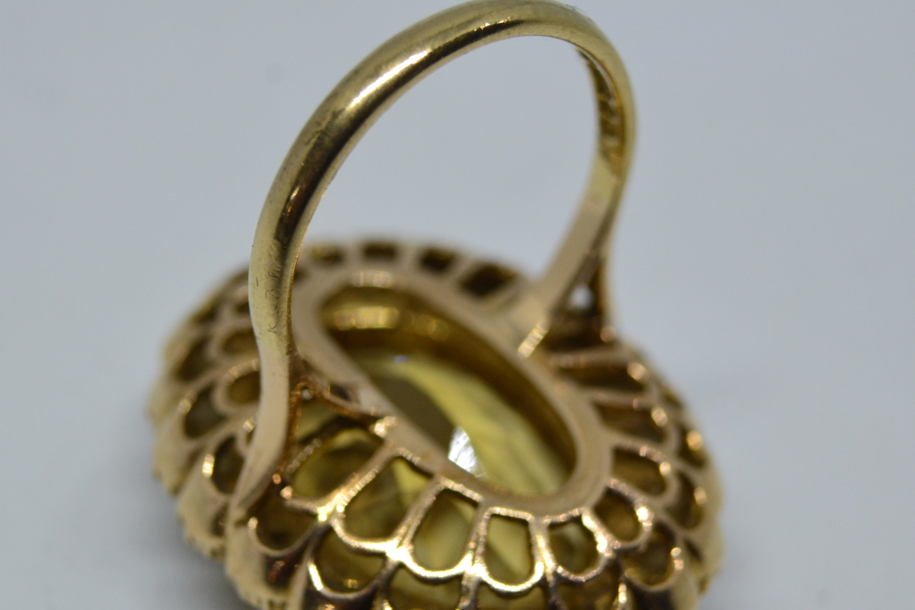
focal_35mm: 68
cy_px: 388
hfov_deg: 29.7
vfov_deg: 20.0
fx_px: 1723
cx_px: 416
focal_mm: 29
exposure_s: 1/40
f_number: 7.1
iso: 400
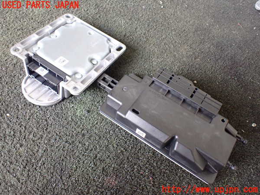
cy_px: 98
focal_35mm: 30
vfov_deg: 46.8
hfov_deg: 60.0
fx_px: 225
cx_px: 130
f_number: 2.3
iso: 800
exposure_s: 1/80
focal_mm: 5.4
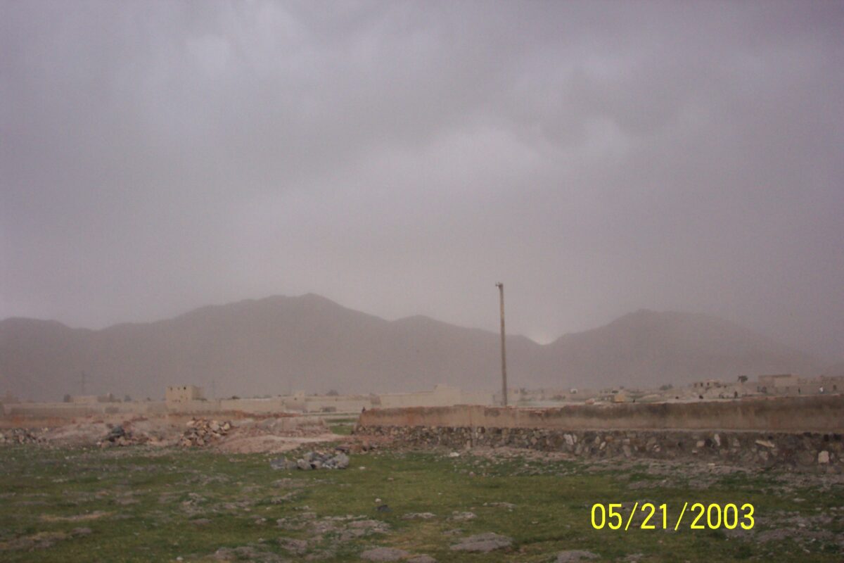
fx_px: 820
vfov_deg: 37.9
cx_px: 422
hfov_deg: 54.4
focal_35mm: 35
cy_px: 282
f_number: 2.8
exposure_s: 1/180
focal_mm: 7.5
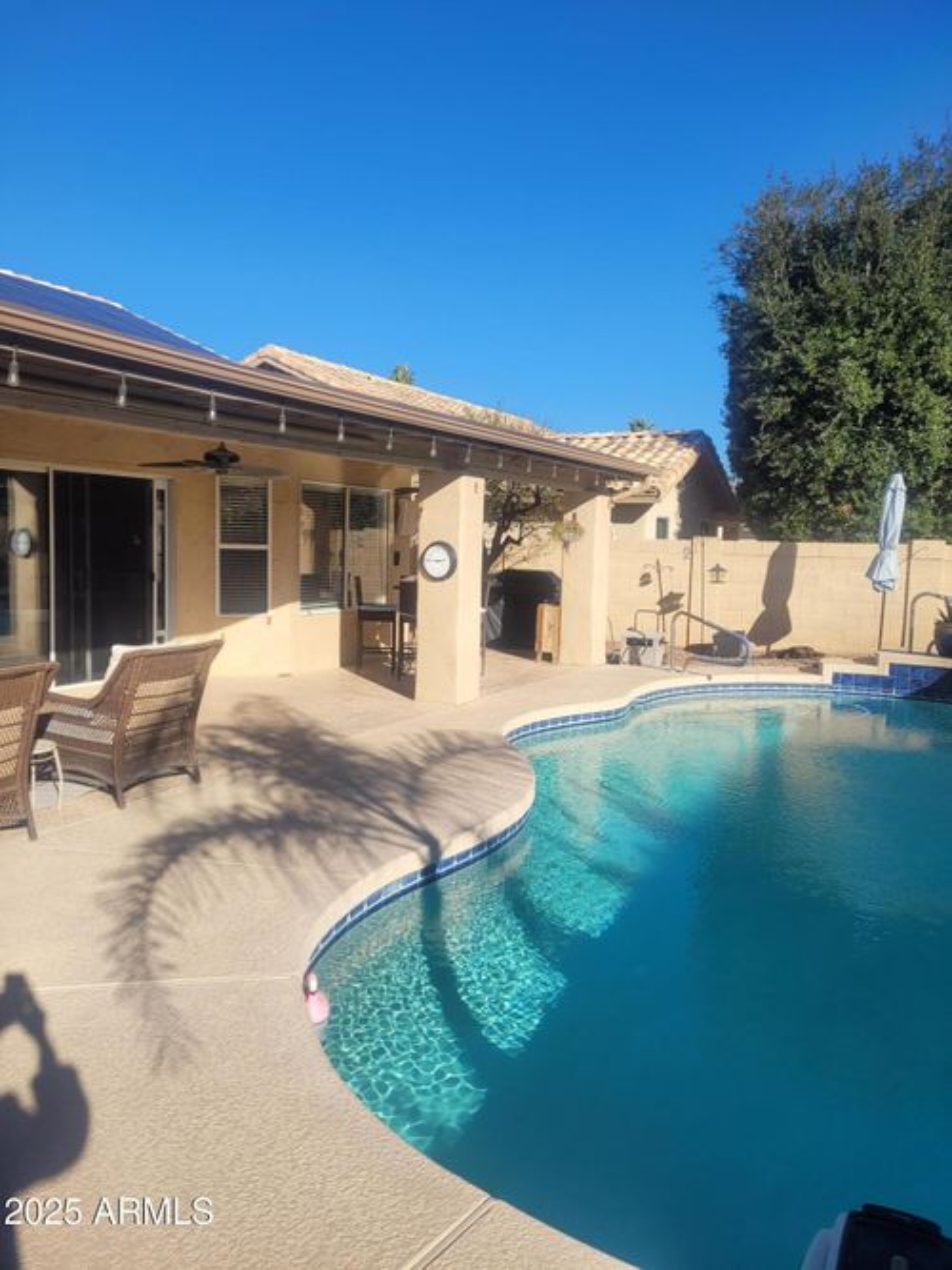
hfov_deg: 53.0
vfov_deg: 67.3
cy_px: 635
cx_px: 476
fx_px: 954
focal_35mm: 26
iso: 40
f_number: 1.8
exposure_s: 1/2490
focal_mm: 5.4
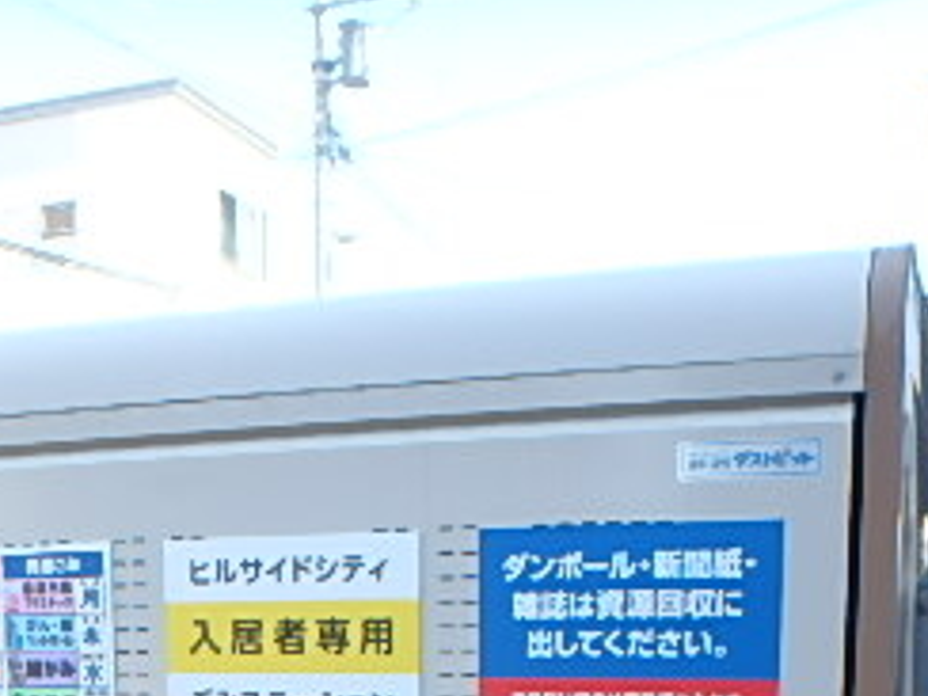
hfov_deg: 34.9
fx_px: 1474
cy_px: 890
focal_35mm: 55
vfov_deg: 23.6
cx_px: 399
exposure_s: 1/200
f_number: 3.5
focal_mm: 3.7
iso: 125
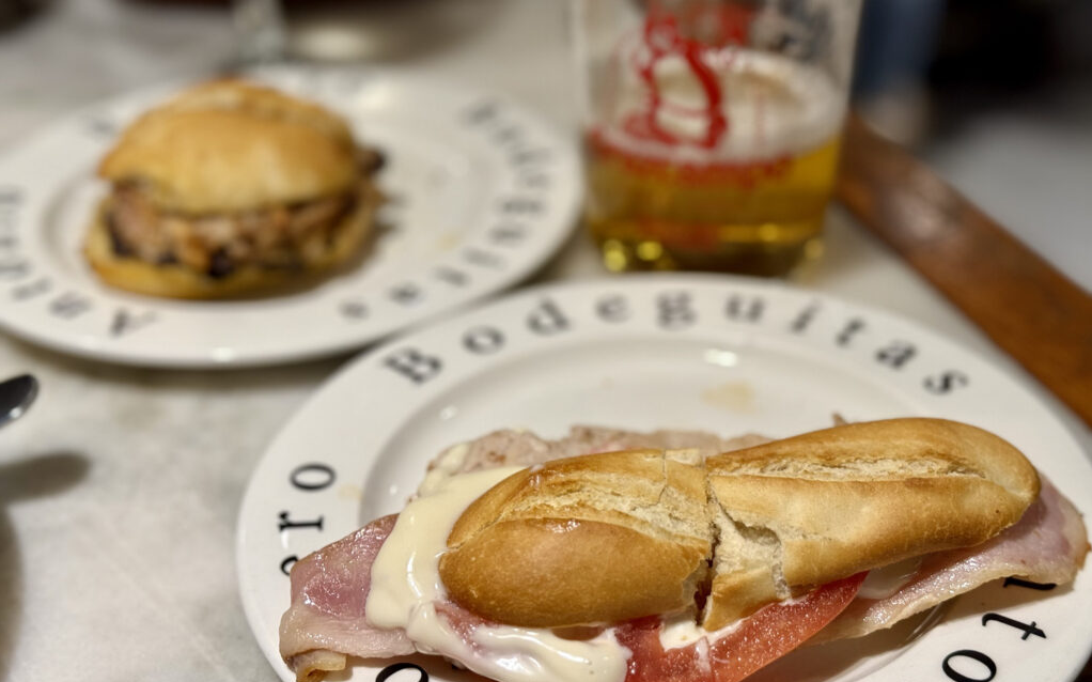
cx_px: 546
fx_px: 1517
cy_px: 325
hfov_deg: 39.6
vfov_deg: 25.3
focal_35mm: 51
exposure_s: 1/50
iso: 100
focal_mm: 6.76
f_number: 1.78
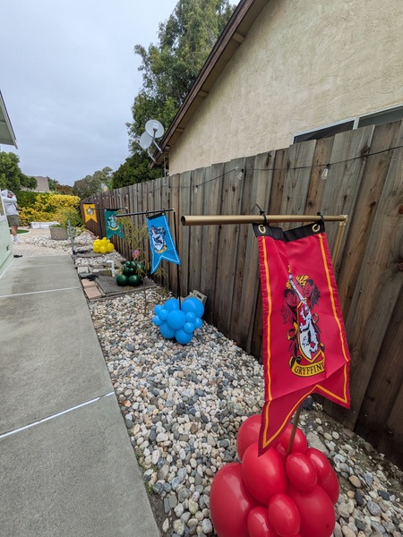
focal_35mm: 14
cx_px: 202
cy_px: 268
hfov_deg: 85.7
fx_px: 217
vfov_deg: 102.1
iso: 54
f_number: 2.2
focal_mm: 1.85
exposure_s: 1/875
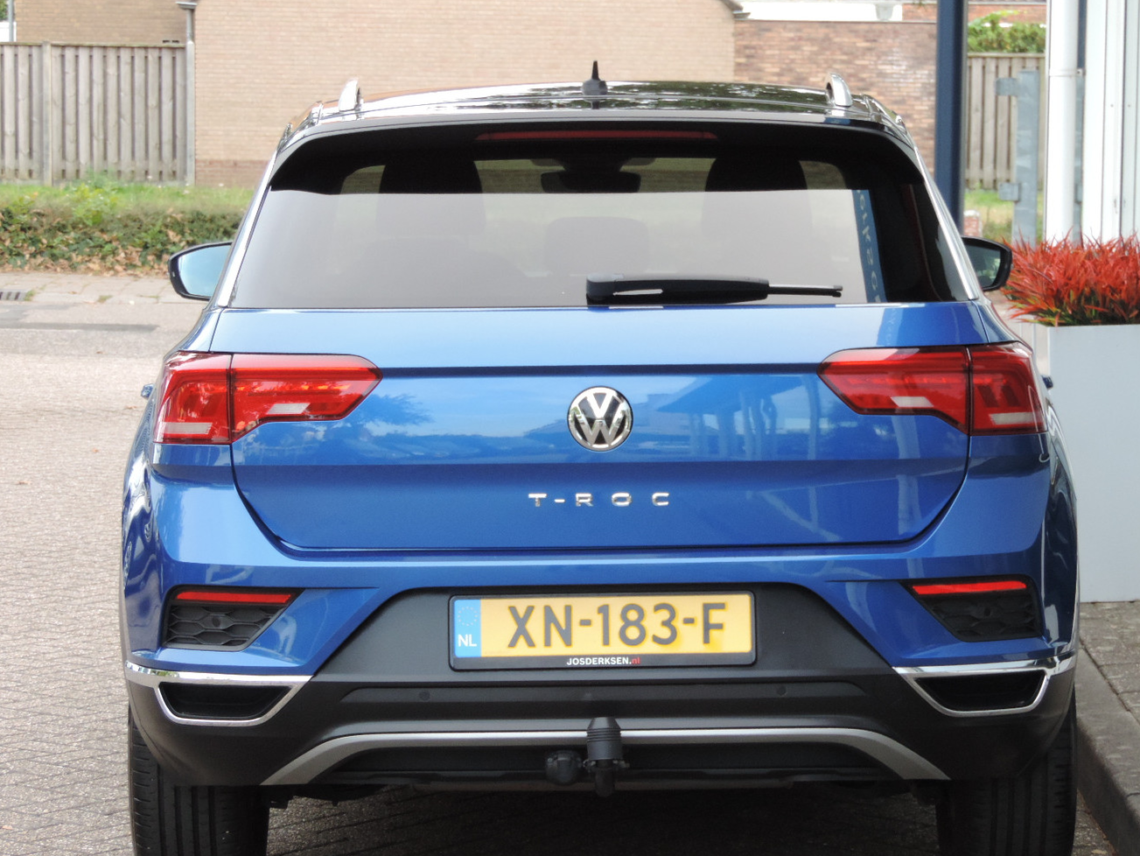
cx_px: 626
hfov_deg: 17.0
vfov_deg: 12.8
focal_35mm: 116
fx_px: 3821
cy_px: 420
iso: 400
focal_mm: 18.7
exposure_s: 1/80
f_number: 4.2
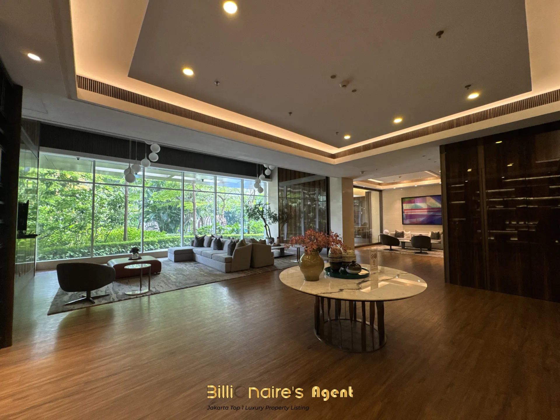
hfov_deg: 102.1
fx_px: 226
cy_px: 210
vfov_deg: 85.7
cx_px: 280
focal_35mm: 14
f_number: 2.2
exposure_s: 1/100
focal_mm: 2.22
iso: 320
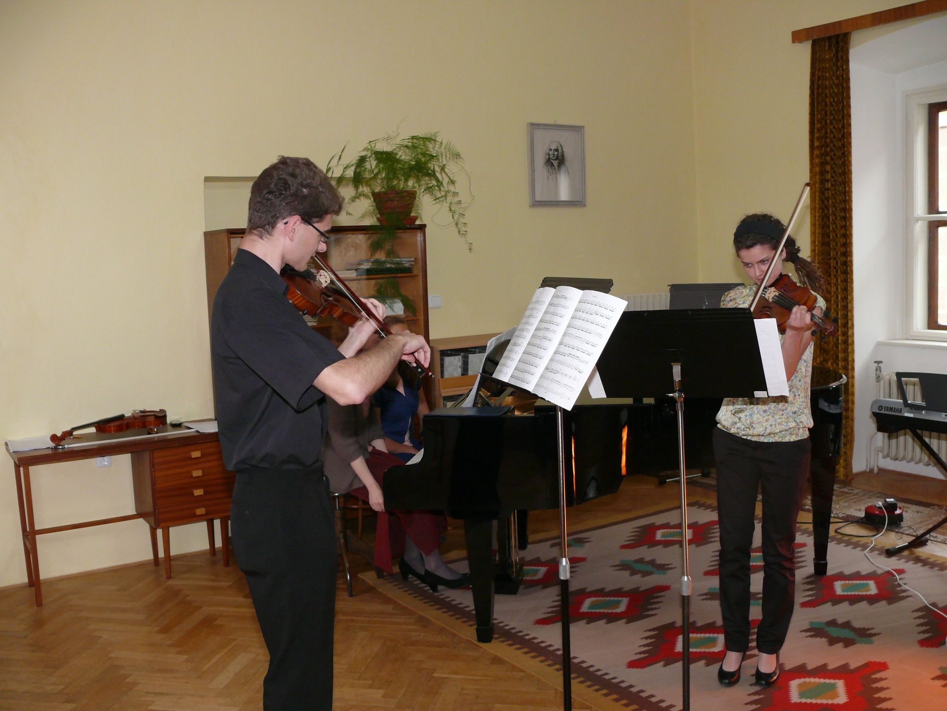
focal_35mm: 35
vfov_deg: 40.7
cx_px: 474
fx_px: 958
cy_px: 356
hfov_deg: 52.6
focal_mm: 7.4
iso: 200
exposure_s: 1/30
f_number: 2.8
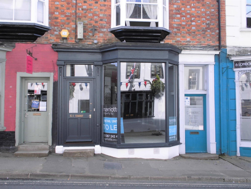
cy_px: 94
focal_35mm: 33
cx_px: 126
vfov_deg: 42.9
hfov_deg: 55.4
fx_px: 239
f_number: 3.6
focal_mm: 6
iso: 64
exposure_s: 1/250
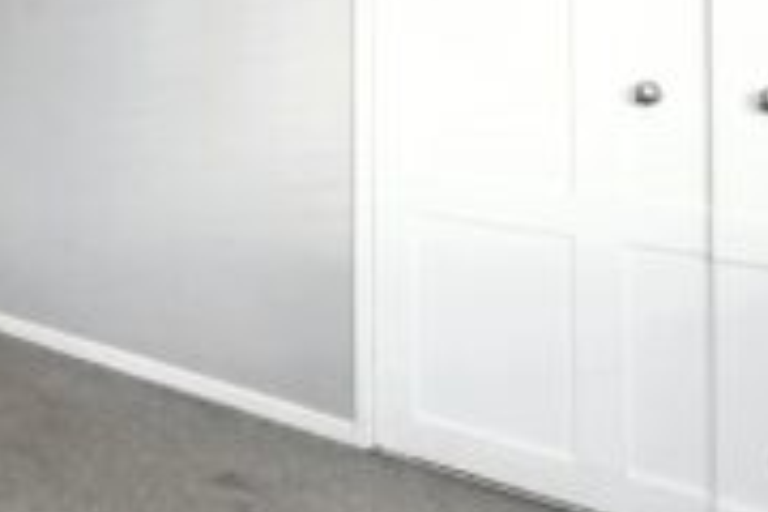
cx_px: -4
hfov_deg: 36.8
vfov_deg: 26.1
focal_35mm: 48
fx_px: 1024
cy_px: -36
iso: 560
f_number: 4.5
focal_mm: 10
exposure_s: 1/15
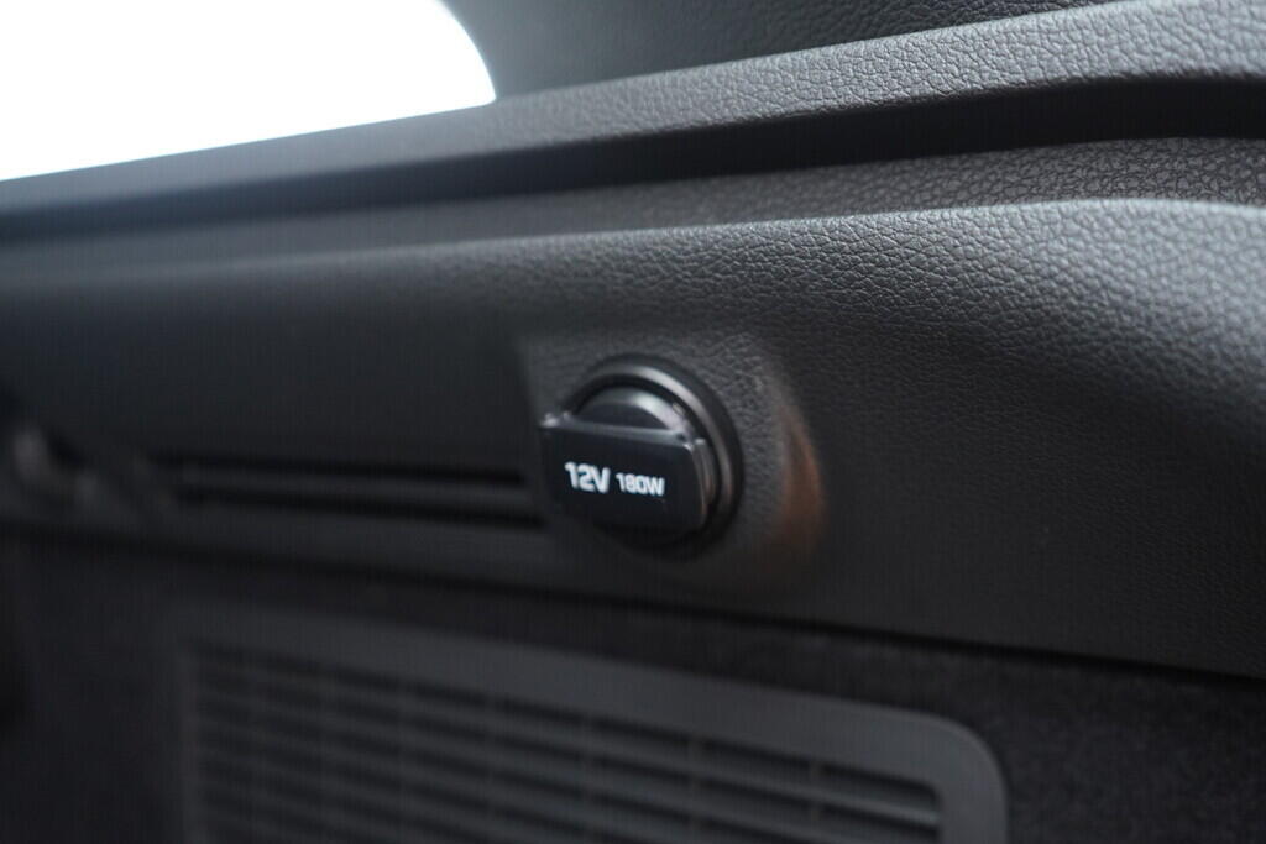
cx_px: 633
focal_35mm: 36
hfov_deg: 53.1
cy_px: 422
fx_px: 1266
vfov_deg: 36.9
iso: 1000
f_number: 2.8
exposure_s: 1/40
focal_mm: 24
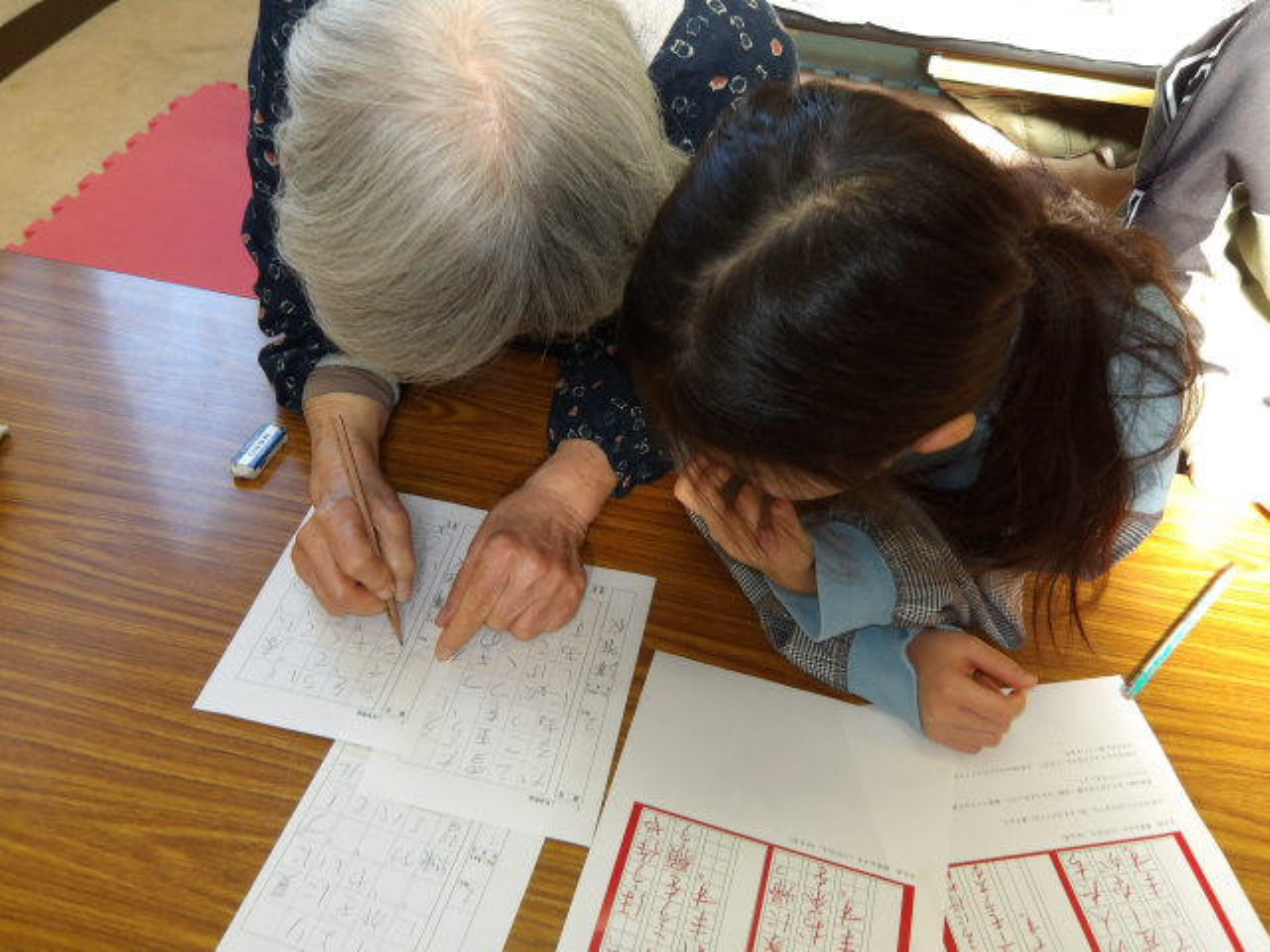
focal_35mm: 27
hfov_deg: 65.3
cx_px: 635
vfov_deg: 51.4
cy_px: 476
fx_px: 991
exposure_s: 1/34
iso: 100
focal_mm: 4.9
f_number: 3
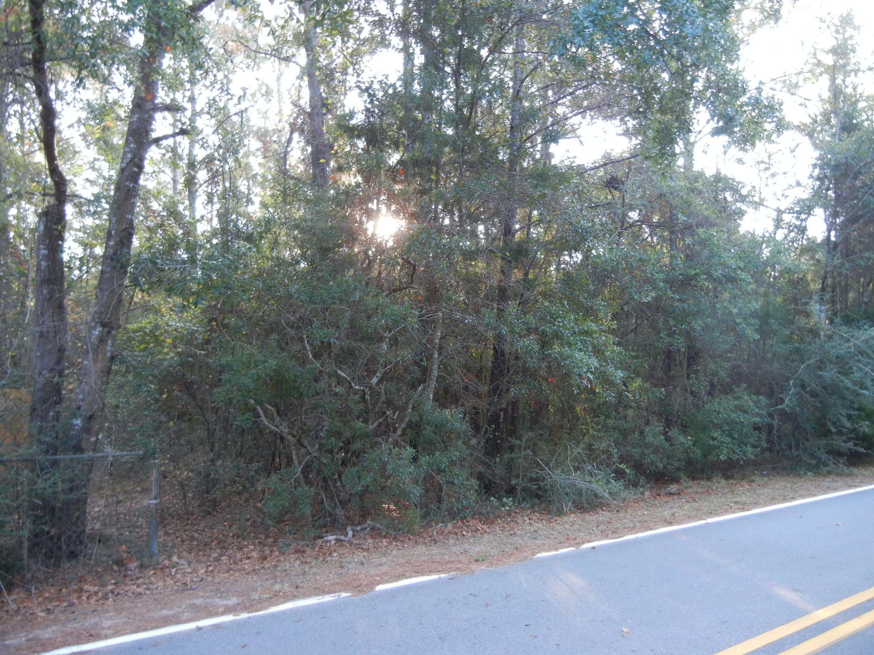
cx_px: 437
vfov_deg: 46.8
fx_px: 757
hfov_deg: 60.0
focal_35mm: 30
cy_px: 328
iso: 200
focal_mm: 5.4
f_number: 3.5
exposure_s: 1/35
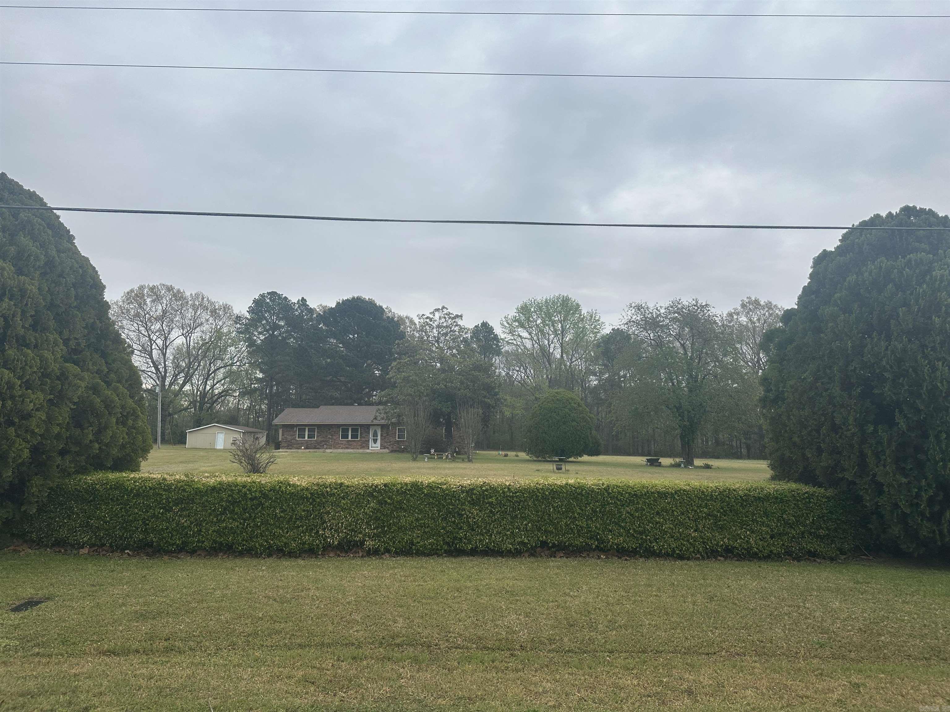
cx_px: 475
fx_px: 659
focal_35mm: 24
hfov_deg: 71.6
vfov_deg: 56.8
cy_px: 356
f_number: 1.78
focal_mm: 6.86
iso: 80
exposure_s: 1/1256
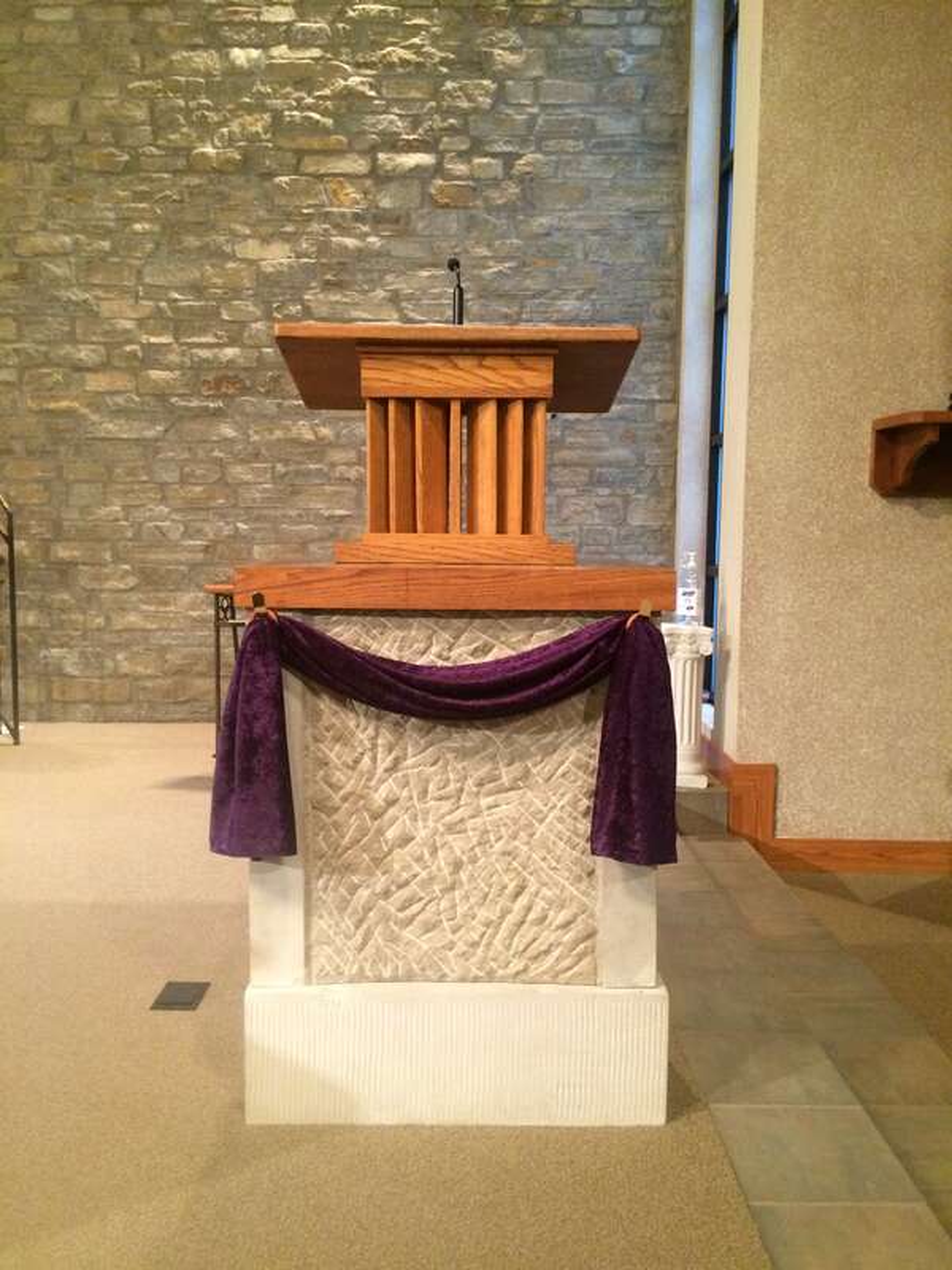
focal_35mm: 29
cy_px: 635
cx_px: 476
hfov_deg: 48.2
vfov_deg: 61.7
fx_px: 1063
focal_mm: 4.15
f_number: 2.2
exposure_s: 1/30
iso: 250
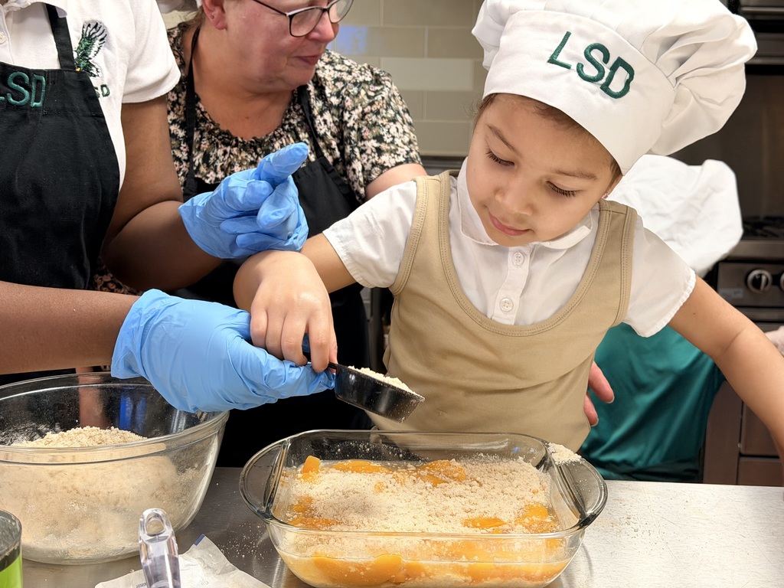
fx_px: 1087
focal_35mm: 48
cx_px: 392
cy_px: 294
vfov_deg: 30.3
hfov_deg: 39.7
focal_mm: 6.76
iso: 125
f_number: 1.78
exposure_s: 1/60
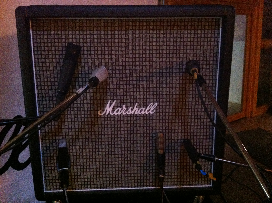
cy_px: 102
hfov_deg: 52.7
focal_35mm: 35
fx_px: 275
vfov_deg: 40.6
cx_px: 136
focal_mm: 3.85
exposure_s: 1/15
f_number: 2.8
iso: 1000
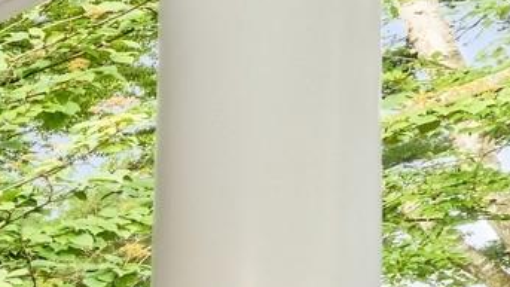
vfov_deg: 13.6
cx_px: -806
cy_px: 555
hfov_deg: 13.9
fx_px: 1041
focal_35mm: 77
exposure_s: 1/20
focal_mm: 14
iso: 400
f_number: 7.1
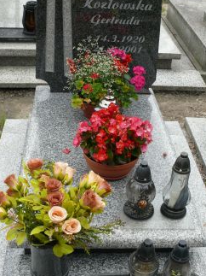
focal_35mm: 52
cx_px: 97
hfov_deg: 28.0
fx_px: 413
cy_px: 172
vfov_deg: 36.6
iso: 100
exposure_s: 1/250
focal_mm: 7.4
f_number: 4
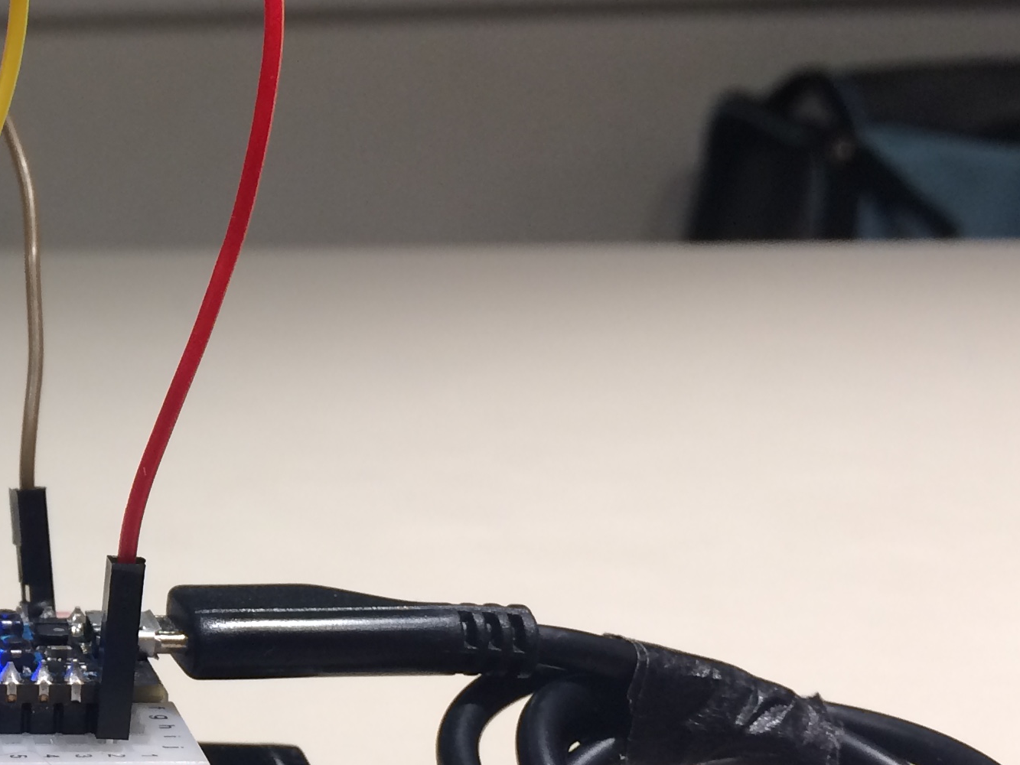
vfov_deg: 20.7
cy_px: 498
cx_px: -106
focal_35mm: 71
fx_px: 2092
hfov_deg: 25.4
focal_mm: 4.15
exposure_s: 1/40
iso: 40
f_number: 2.2
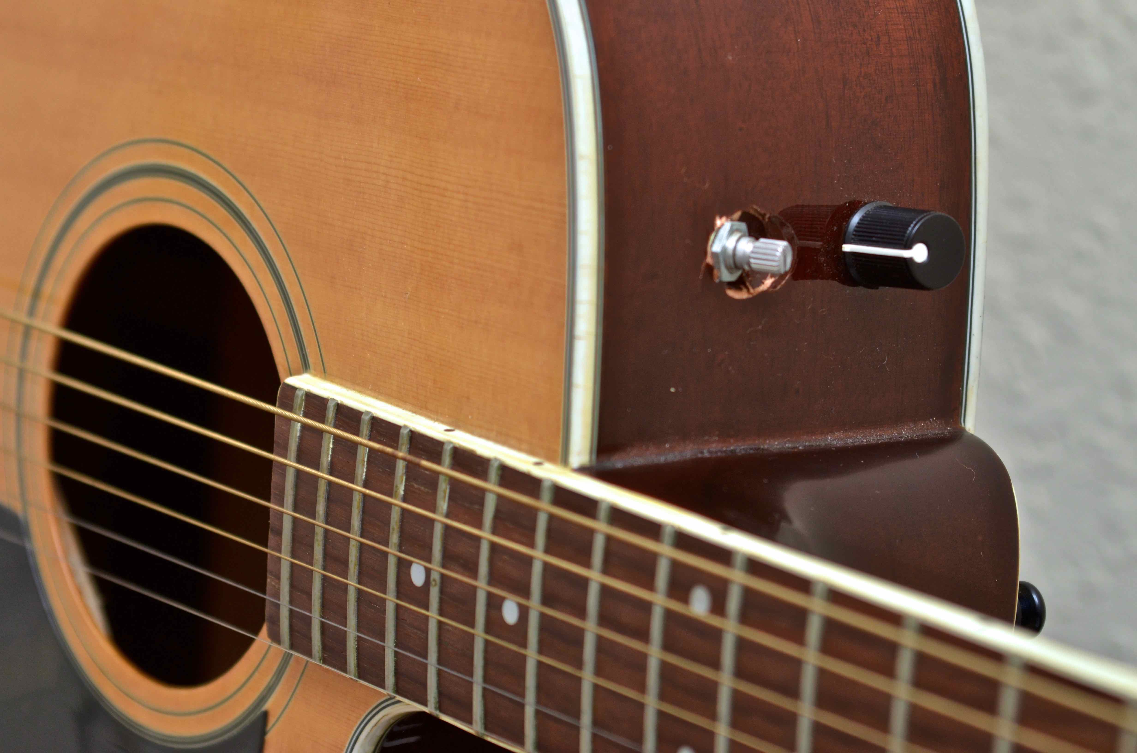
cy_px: 376
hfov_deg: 19.5
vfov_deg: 13.0
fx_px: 3309
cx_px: 568
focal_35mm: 105
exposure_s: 1/160
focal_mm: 70
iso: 400
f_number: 5
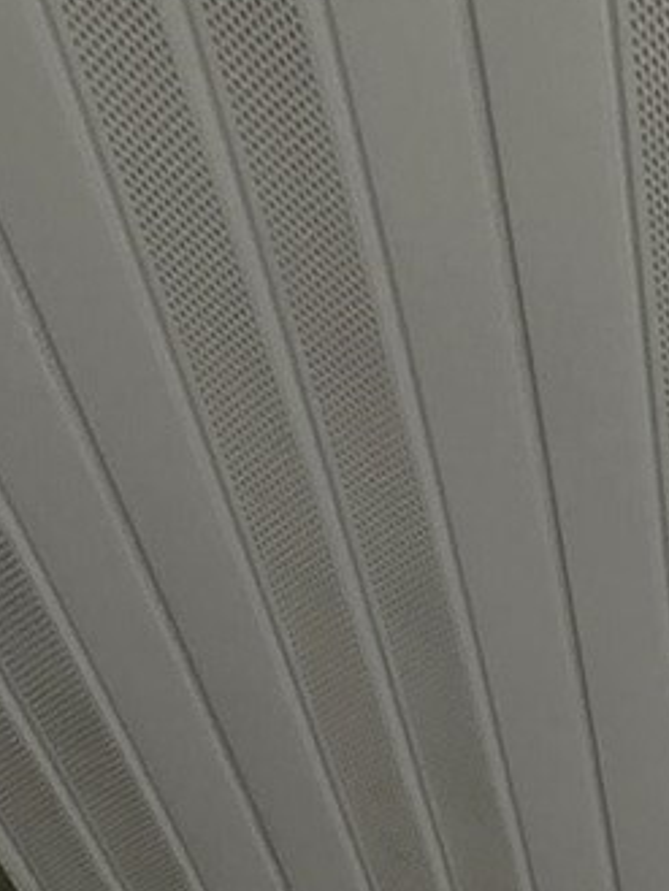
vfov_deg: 13.5
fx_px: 2343
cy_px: 2299
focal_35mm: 91
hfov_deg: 13.2
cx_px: 1465
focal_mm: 2.2
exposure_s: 1/2000
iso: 50
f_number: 2.2
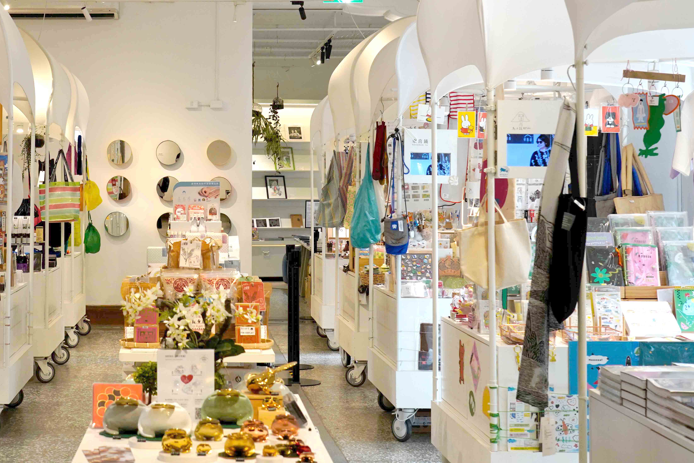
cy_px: 142
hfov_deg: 28.3
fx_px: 1350
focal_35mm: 70
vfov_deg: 19.4
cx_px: 150
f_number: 7.1
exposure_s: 1/100
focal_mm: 39
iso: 800
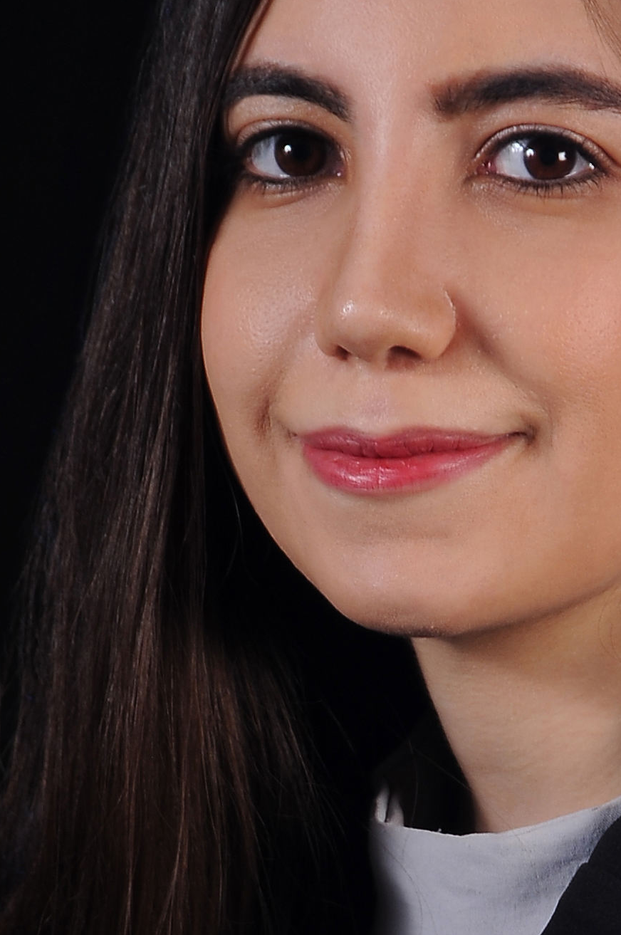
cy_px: 828
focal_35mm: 343
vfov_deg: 6.0
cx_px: 469
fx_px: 8898
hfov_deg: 4.0
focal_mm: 70
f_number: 8
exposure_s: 1/160
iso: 100
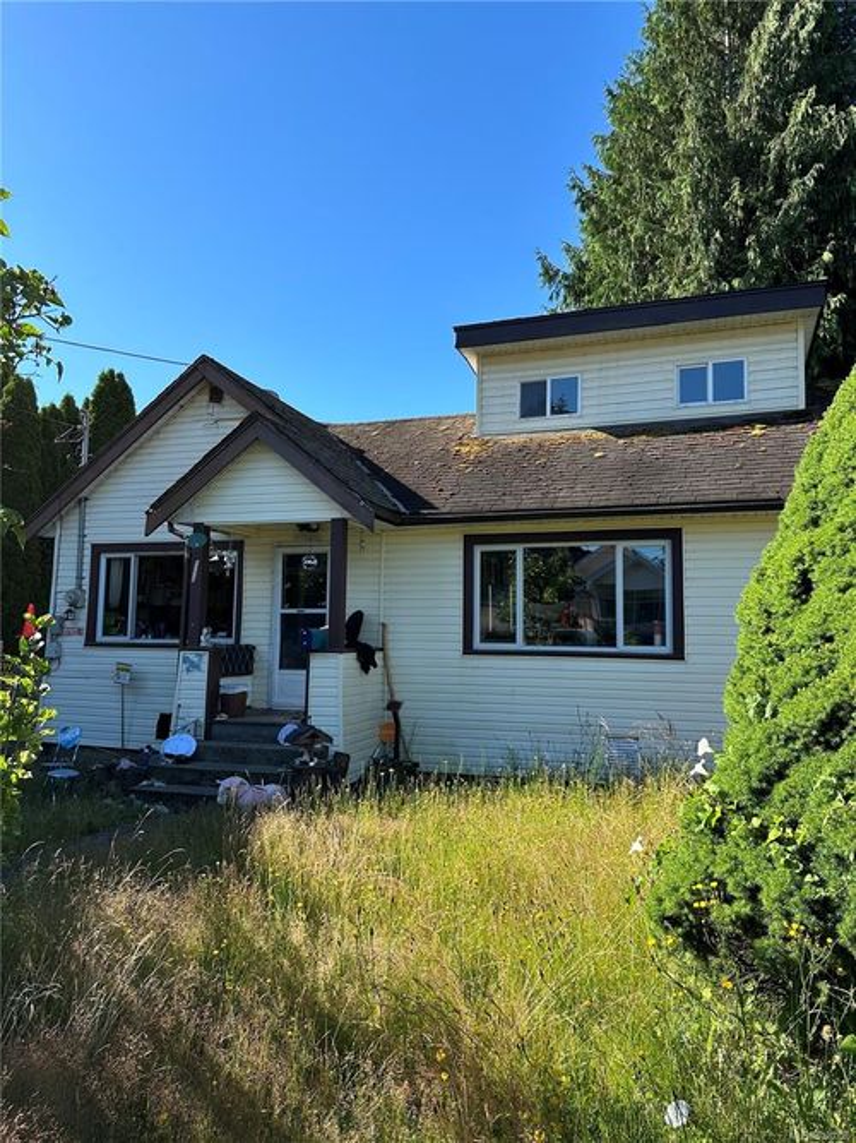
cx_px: 428
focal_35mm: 24
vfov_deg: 71.6
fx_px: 792
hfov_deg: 56.8
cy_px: 572
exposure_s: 1/2070
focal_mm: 6.86
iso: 80
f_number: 1.78
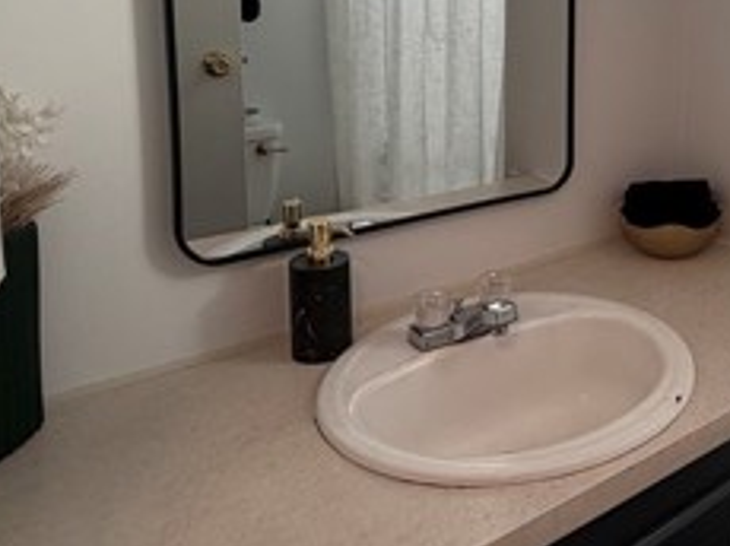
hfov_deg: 41.8
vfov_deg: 34.8
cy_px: 63
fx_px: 822
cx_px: 724
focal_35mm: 39
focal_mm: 2.22
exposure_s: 1/120
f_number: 2.2
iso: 160
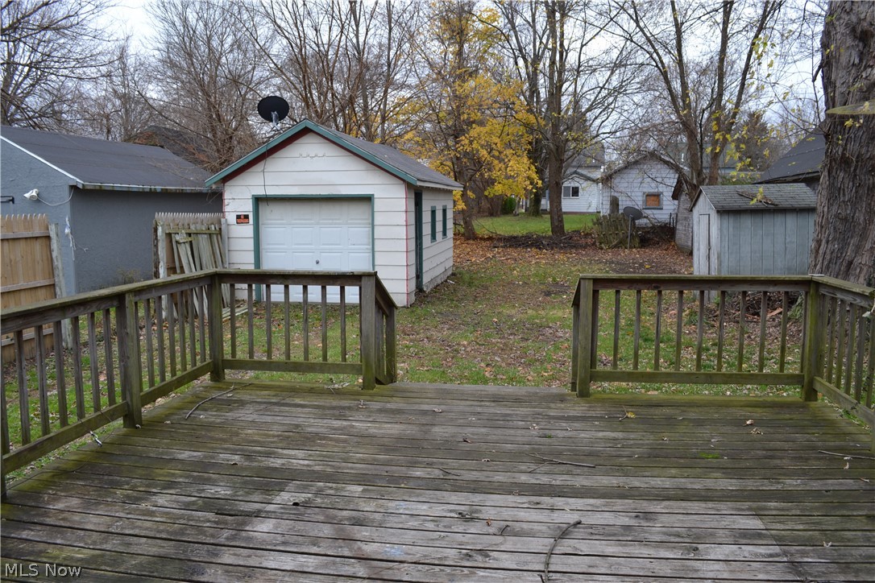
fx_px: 656
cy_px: 292
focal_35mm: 27
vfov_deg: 47.9
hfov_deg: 67.4
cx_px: 438
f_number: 5.6
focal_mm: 18
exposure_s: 1/125
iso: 220
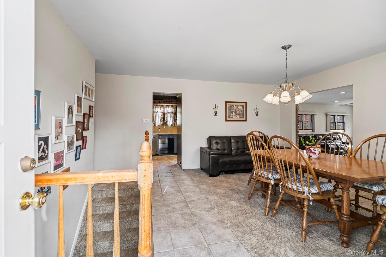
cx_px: 193
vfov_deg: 73.7
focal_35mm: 16
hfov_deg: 96.7
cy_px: 128
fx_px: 172
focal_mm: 16
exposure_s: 1/10
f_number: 5.6
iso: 500
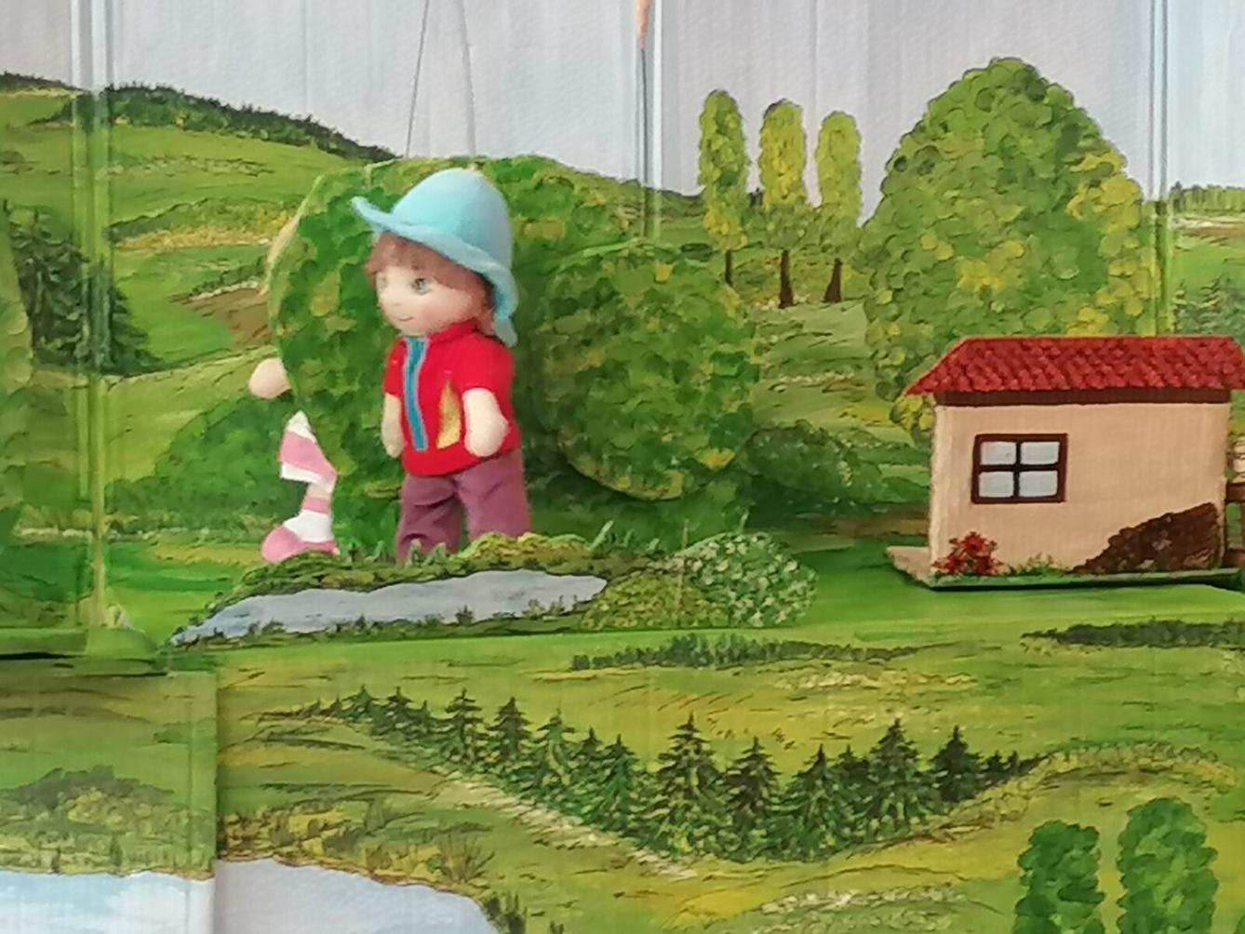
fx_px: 4604
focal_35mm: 128
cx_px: 622
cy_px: 467
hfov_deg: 15.4
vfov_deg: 11.6
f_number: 1.8
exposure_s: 1/33.3
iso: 200
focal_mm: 4.75
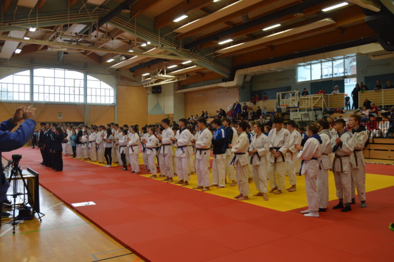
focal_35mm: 30
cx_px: 197
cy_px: 131
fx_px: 328
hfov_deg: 62.0
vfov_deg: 43.5
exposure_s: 1/100
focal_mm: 20
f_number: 5
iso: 400
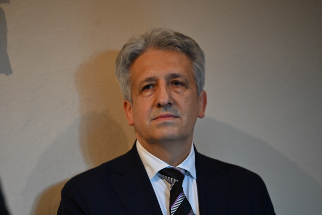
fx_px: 1610
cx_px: 161
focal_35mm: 180
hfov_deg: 11.4
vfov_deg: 7.6
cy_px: 108
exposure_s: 1/200
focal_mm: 180
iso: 2000
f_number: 2.8
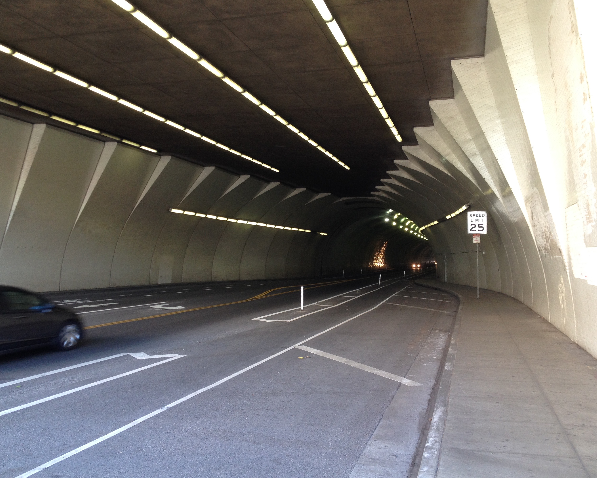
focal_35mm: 37
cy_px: 236
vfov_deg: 40.1
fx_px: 654
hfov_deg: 49.1
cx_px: 299
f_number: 2.4
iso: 50
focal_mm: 4.28
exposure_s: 1/40
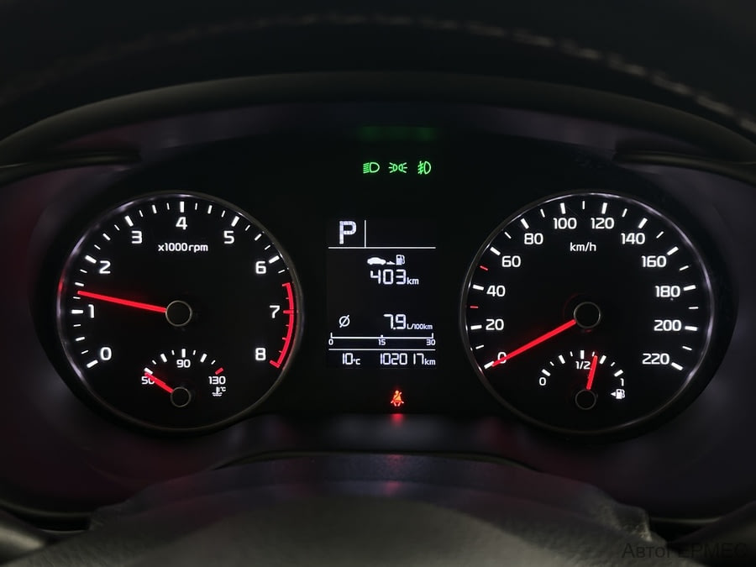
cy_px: 284
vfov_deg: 30.3
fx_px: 1048
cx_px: 378
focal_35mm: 48
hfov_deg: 39.7
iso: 250
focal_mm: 6.86
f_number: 1.78
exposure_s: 1/33
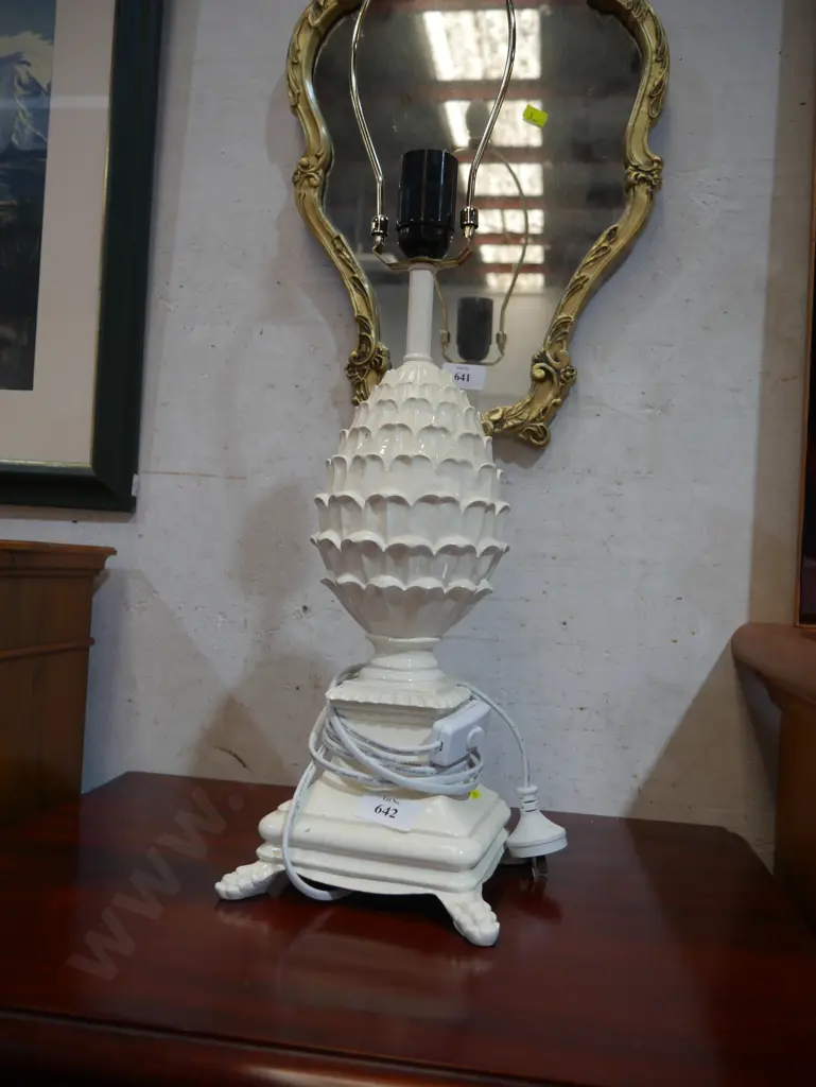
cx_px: 408
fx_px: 879
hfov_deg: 49.8
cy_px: 544
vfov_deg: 63.4
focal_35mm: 28
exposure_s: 1/80
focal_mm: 14
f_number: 3.5
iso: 200
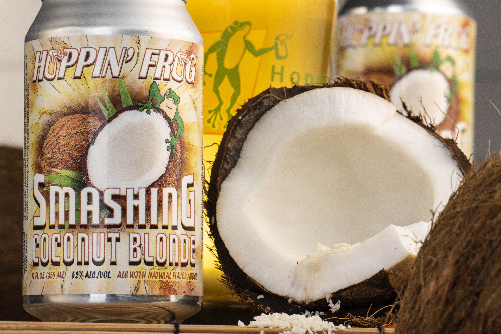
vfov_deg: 10.8
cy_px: 167
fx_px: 1774
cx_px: 250
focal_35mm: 128
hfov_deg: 16.1
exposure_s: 1/60
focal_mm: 85
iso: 400
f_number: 11
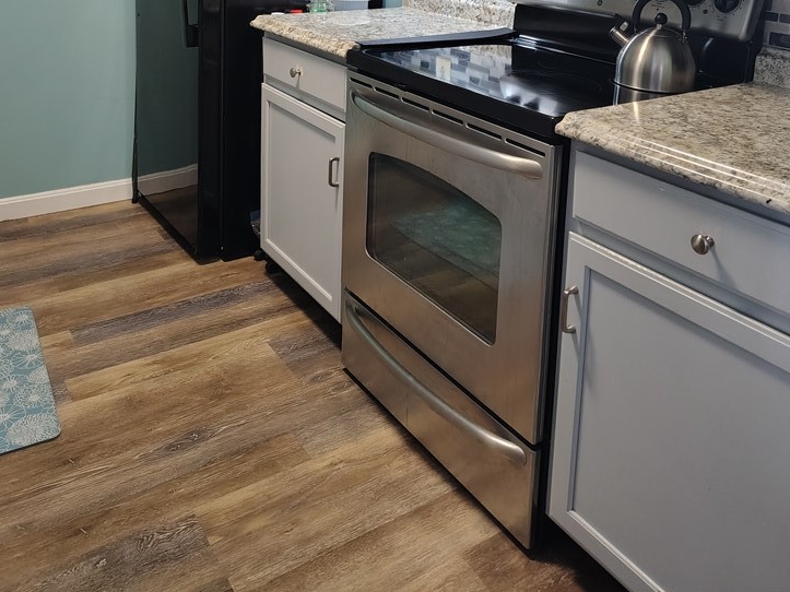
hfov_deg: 54.0
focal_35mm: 34
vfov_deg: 38.3
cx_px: 396
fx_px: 776
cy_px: 35
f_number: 1.8
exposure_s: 1/40
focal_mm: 5.56
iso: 1769
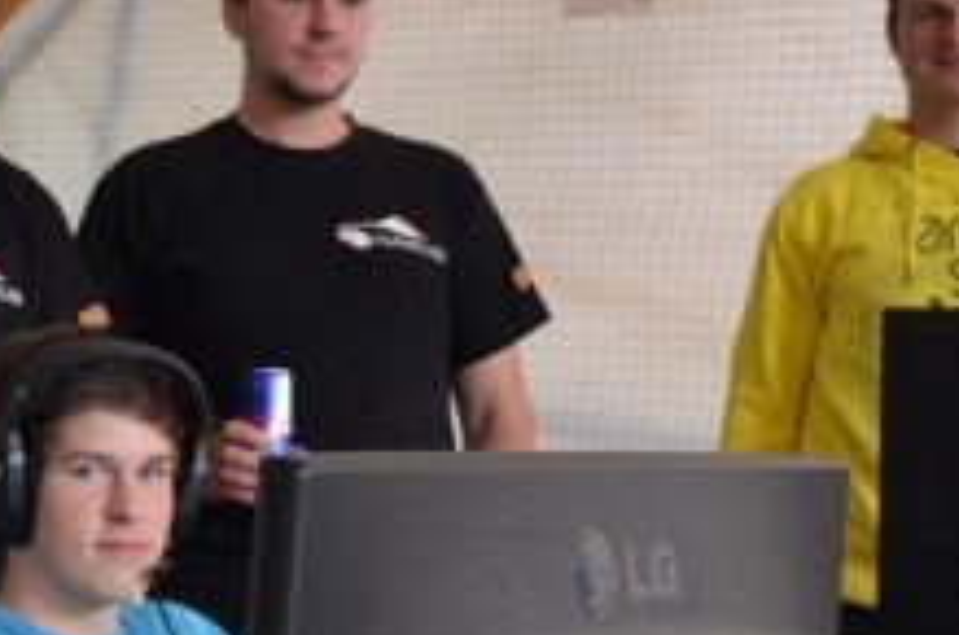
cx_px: -39
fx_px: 2963
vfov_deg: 12.2
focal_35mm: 111
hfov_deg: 17.9
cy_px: 344
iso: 1250
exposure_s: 1/30
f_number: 4
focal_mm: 25
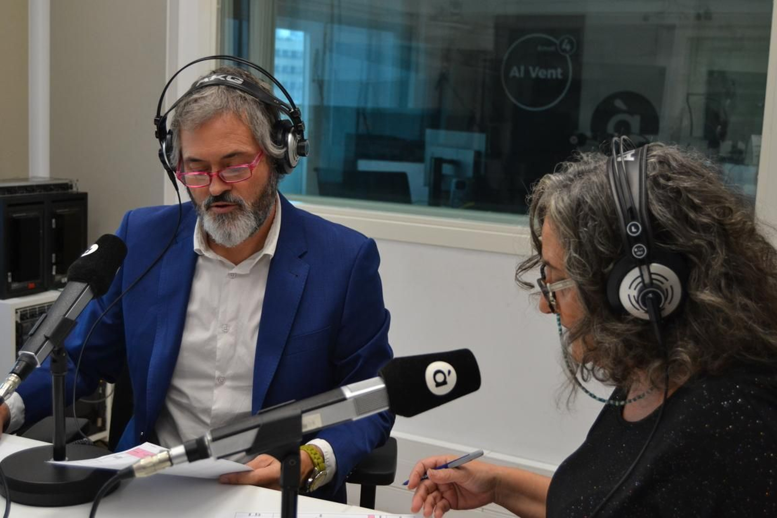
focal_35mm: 48
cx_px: 388
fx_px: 1036
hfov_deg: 41.1
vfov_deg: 28.1
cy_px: 259
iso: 800
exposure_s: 1/60
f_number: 4.5
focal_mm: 32
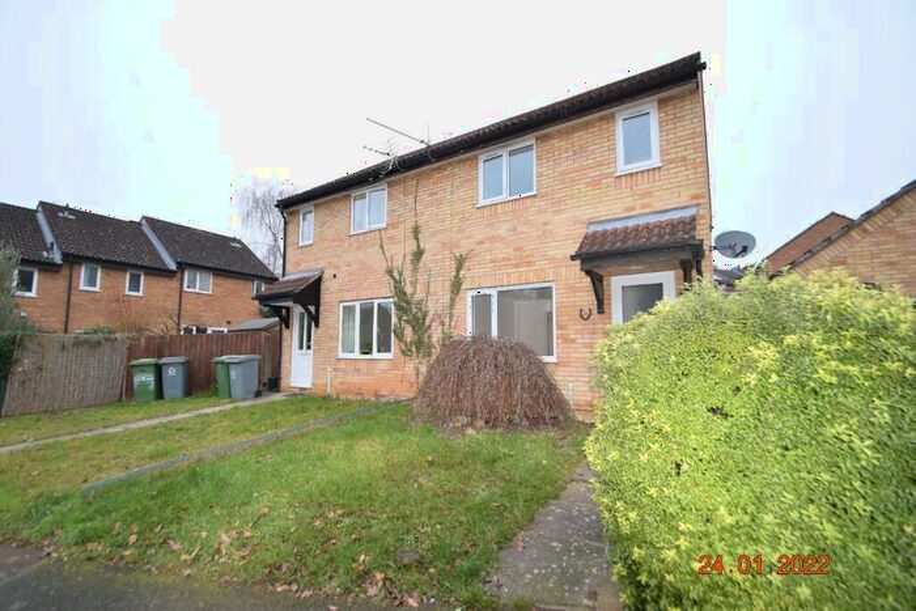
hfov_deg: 100.4
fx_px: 382
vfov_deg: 77.4
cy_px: 306
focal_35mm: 15
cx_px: 458
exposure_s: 1/100
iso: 800
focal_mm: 10
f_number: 5
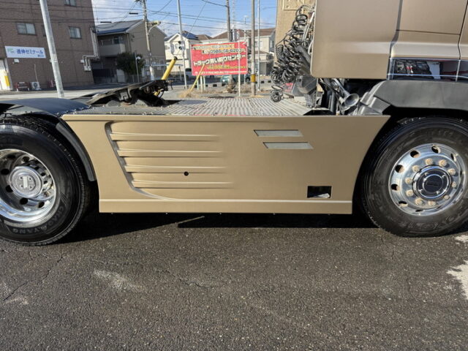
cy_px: 176
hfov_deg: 71.6
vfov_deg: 56.8
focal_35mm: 24
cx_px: 234
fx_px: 324
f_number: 1.78
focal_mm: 6.76
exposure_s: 1/1727
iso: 80
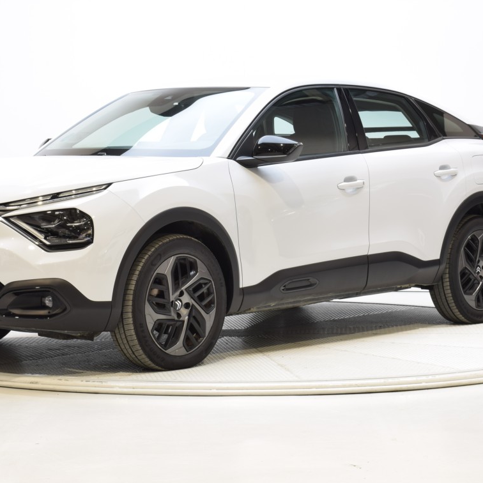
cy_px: 181
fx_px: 1437
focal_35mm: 91
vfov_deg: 19.1
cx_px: 233
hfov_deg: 19.1
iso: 100
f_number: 10
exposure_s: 1/2
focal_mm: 36
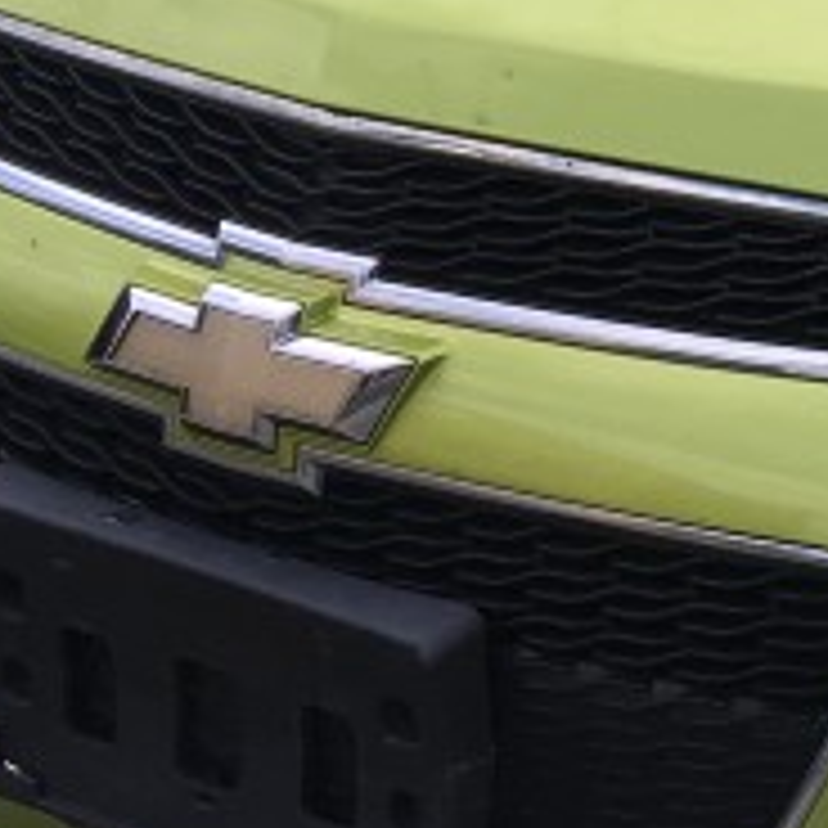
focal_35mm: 143
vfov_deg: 12.1
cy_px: 22
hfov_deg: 11.5
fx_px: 3870
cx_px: 1377
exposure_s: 1/884
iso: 25
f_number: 2.2
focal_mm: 4.15
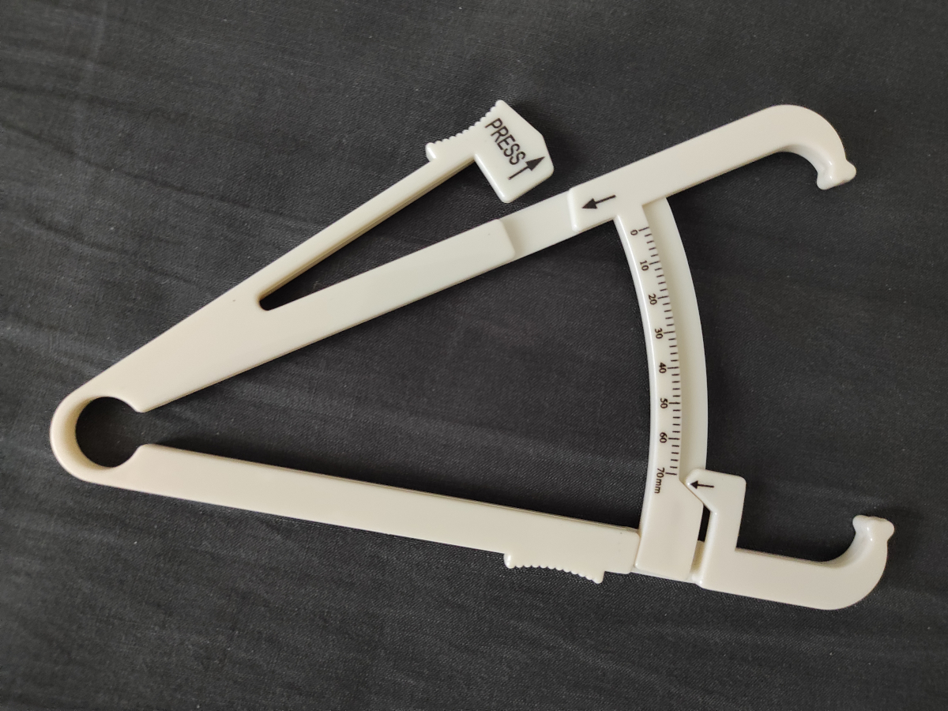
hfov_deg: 69.4
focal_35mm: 25
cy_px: 356
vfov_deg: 54.9
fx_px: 685
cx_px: 474
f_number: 1.89
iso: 1151
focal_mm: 5.43
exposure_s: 1/25
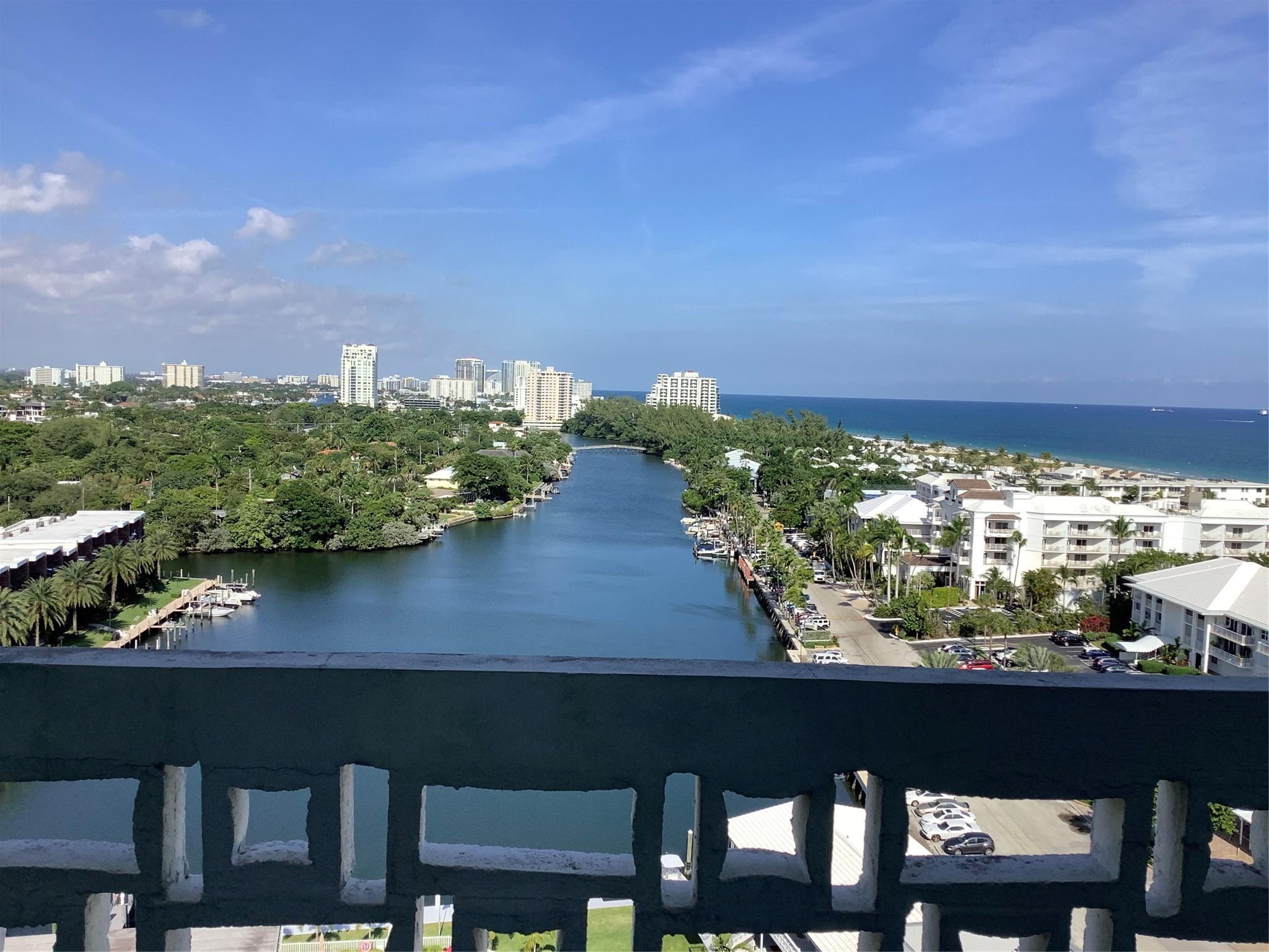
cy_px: 476
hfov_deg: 58.4
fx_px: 1136
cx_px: 634
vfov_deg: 45.4
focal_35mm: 31
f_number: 2.4
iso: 25
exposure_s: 1/1773
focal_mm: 3.3
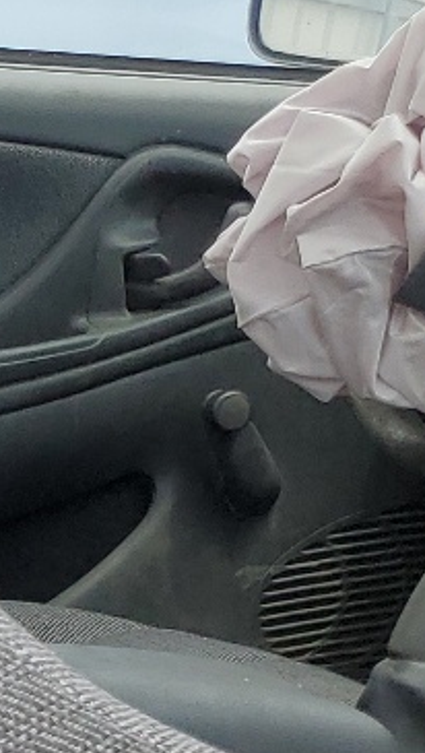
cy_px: 689
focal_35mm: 124
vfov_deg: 17.0
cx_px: -963
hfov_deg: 8.0
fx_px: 2478
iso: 50
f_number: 1.5
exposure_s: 1/769
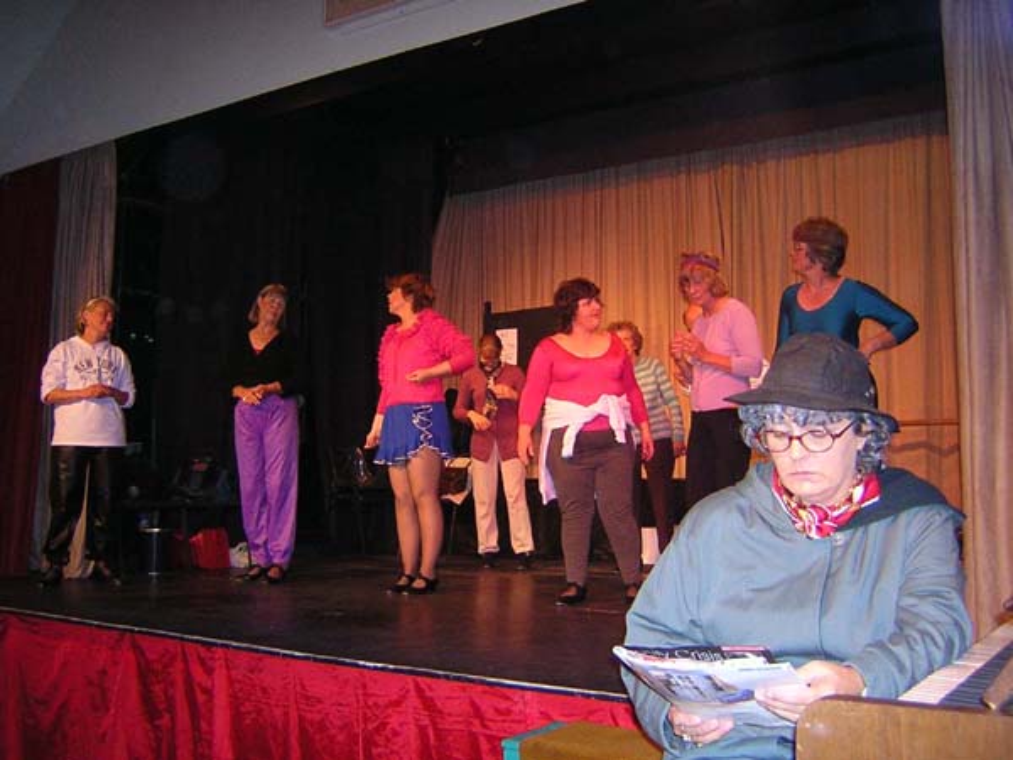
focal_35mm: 36
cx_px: 506
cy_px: 380
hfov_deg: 51.4
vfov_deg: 39.7
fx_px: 1054
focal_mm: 4.7
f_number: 2.6
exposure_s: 1/60.1
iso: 390
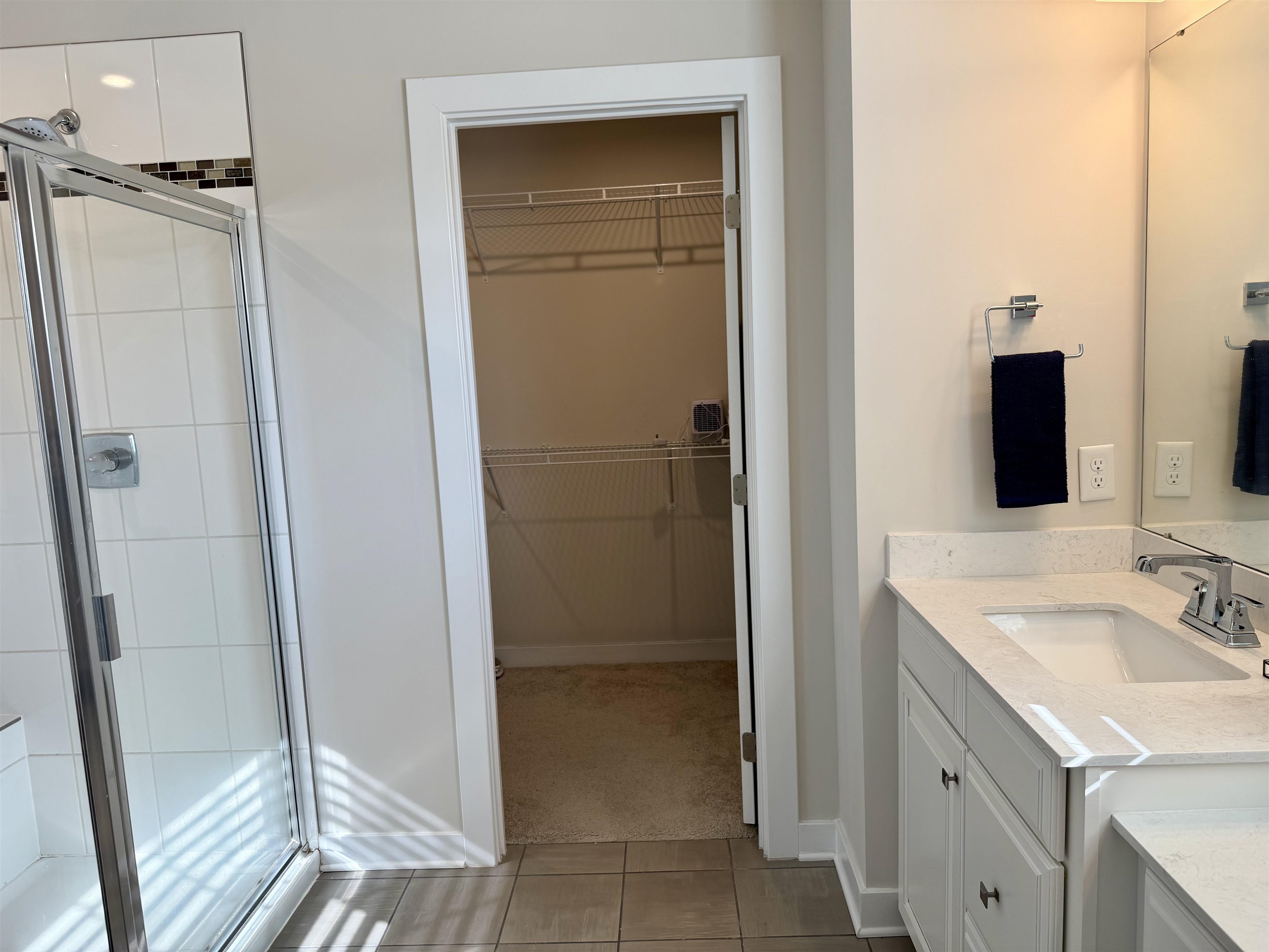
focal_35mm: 24
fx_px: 880
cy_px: 476
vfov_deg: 56.8
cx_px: 634
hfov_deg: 71.6
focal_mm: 6.76
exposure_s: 1/140
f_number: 1.78
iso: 64
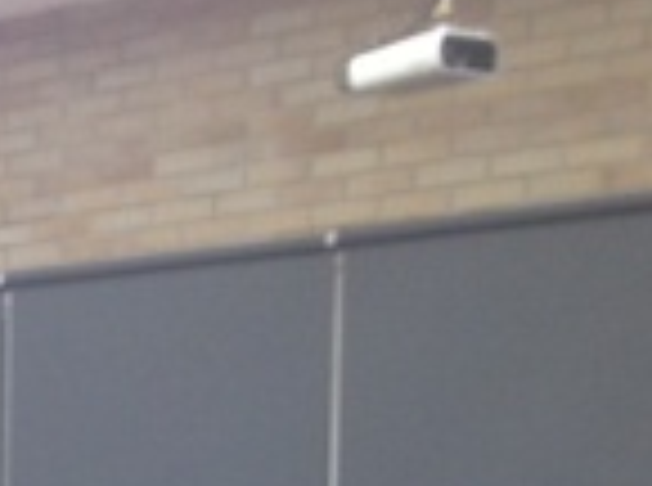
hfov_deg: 11.3
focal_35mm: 155
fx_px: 2912
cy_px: 1053
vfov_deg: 8.9
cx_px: -742
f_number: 2.4
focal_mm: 4.28
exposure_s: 1/20
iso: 125
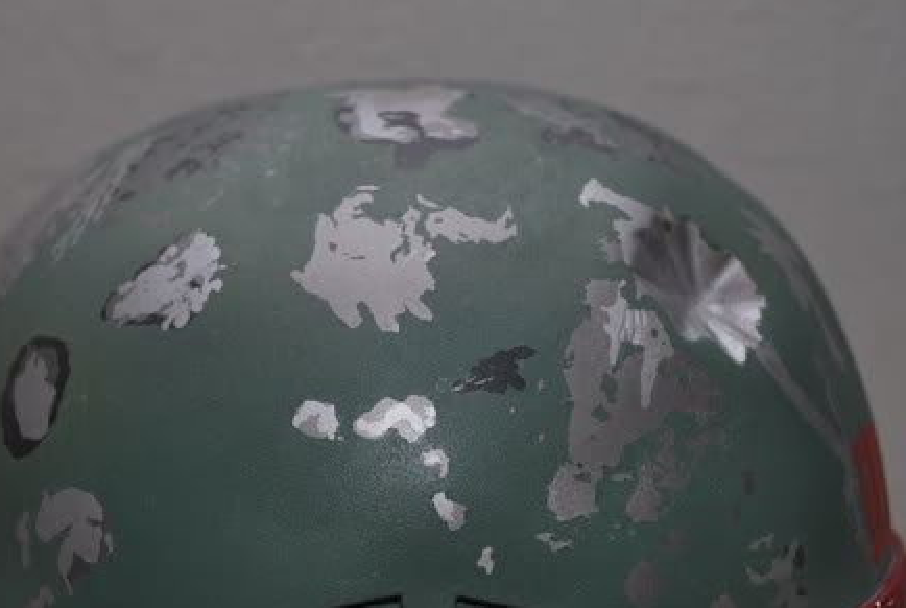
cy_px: 290
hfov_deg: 37.3
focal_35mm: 53
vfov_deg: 25.6
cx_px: 373
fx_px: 1336
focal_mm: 24
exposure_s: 1/125
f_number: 5.6
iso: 100
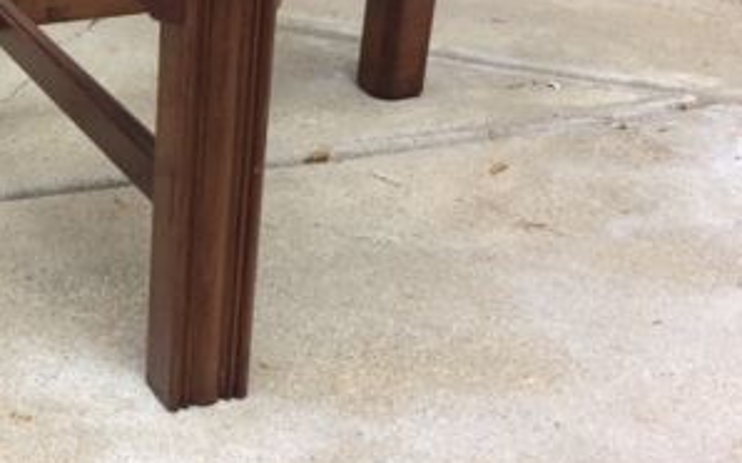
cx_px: -5
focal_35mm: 66
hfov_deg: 29.0
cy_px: 177
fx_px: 1334
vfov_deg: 19.7
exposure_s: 1/873
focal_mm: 4.15
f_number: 2.2
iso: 32
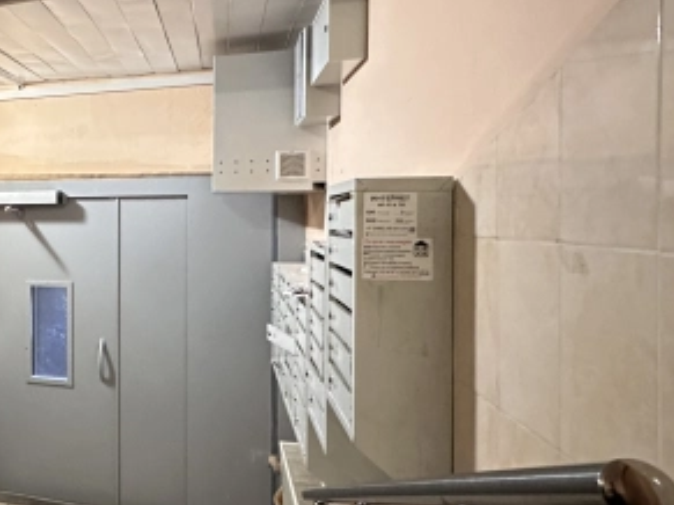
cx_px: 9
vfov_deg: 46.7
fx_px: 584
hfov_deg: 49.6
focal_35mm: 30
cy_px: 222
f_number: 2.2
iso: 1250
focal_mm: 2.22
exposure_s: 1/34
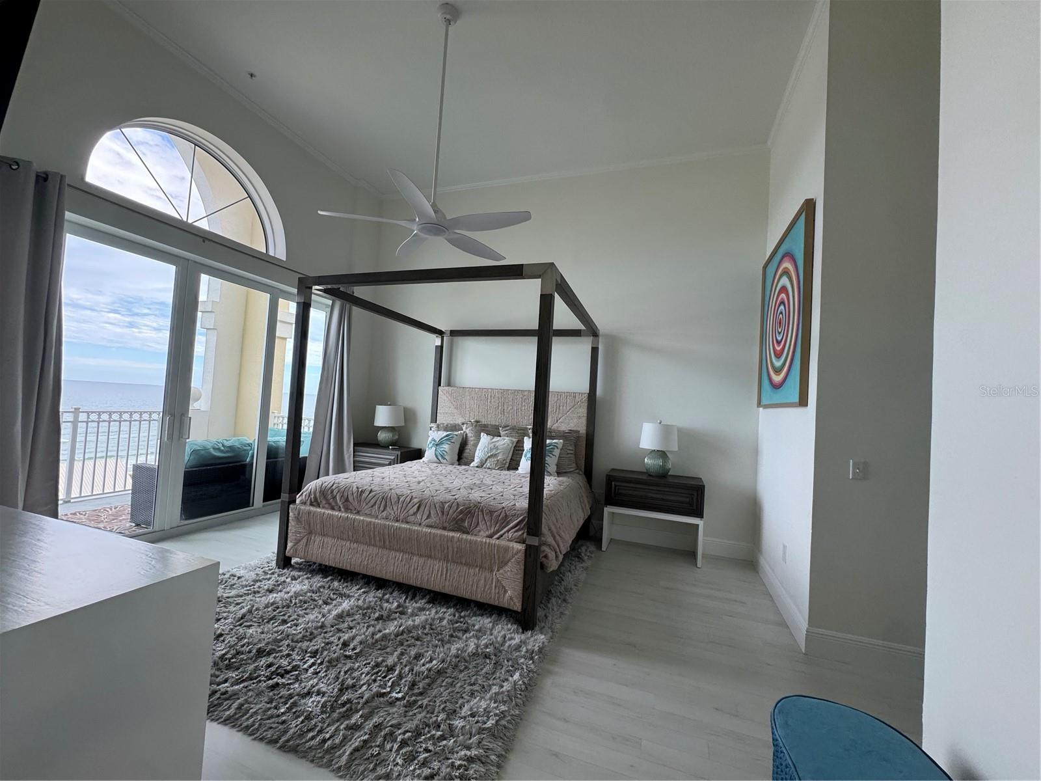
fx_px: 421
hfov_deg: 102.1
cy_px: 390
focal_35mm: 14
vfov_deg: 85.7
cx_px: 520
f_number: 2.2
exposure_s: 1/120
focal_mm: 2.22
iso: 160
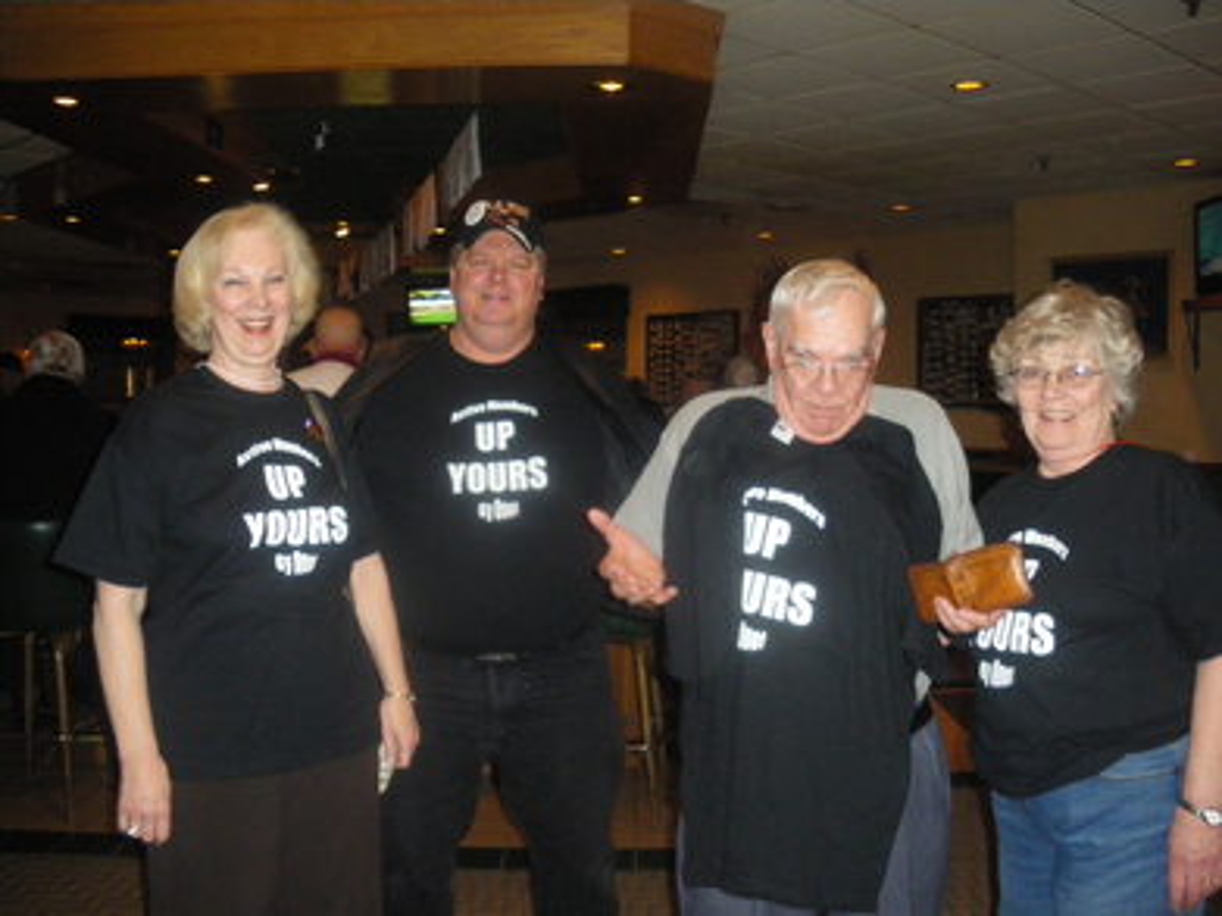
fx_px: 1270
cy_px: 458
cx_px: 611
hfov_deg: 51.4
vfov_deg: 39.6
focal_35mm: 36
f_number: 3.5
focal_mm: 6.3
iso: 500
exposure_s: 1/50
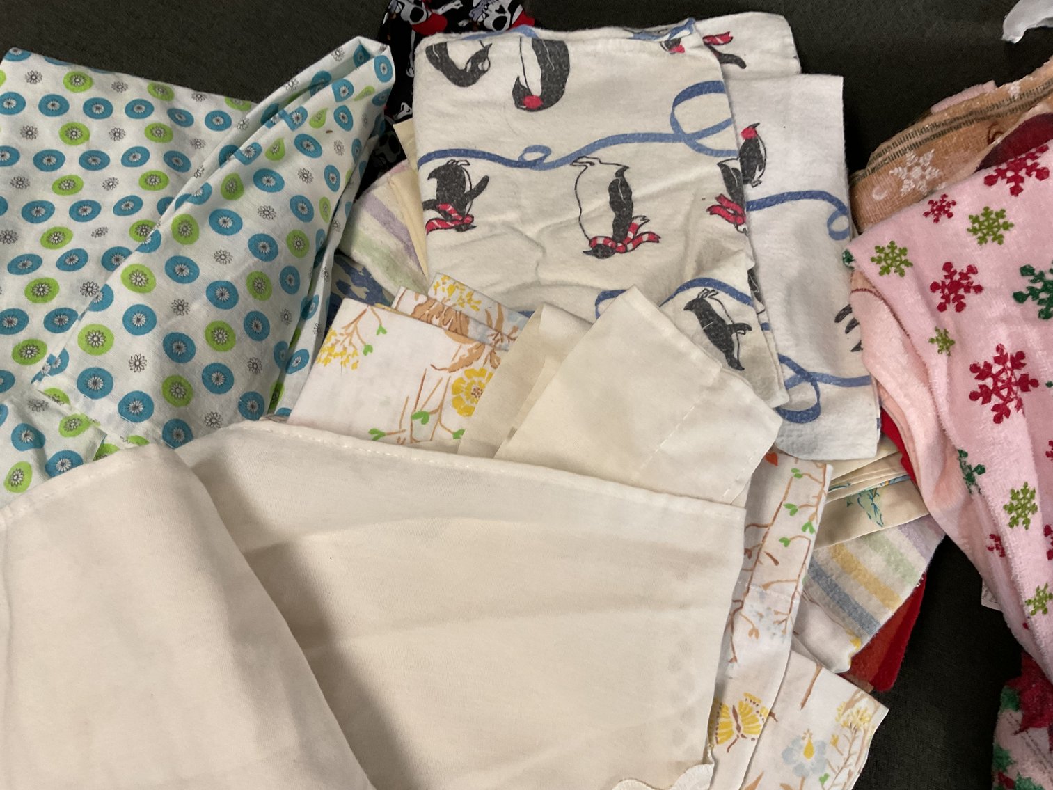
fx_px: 882
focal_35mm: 29
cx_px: 526
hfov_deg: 61.7
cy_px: 395
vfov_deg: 48.2
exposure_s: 1/60
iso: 80
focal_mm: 3
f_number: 1.8
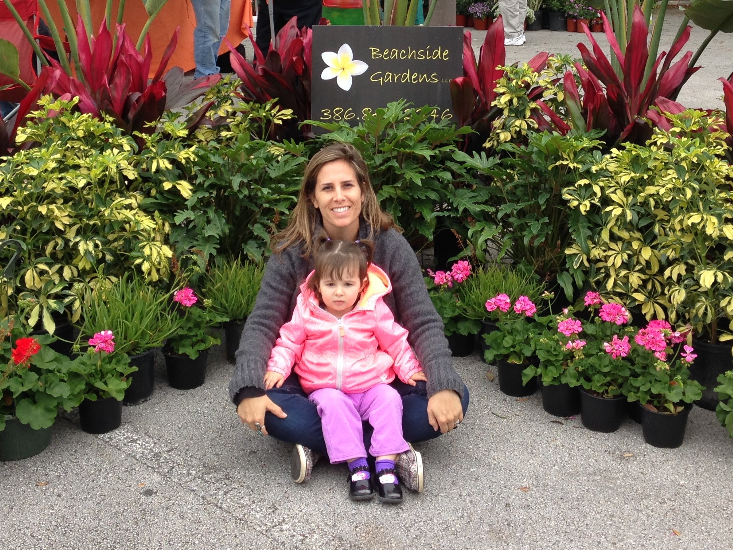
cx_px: 366
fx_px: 699
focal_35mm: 33
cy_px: 275
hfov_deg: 55.4
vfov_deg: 42.9
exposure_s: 1/291
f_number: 2.4
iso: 50
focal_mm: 4.12
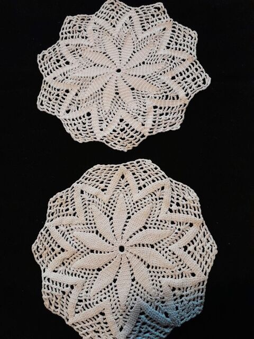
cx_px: 127
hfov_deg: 51.4
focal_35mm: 27
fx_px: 264
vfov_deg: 65.3
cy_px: 170
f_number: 1.8
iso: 400
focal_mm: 4
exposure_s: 1/50
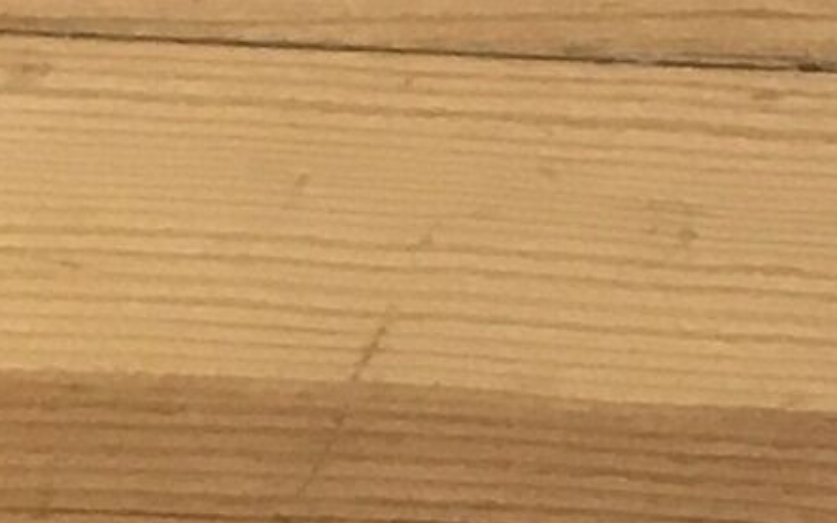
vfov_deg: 3.8
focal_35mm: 280
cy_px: -2840
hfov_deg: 6.8
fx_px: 6388
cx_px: 2547
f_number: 2.2
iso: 32
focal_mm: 4.15
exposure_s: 1/33
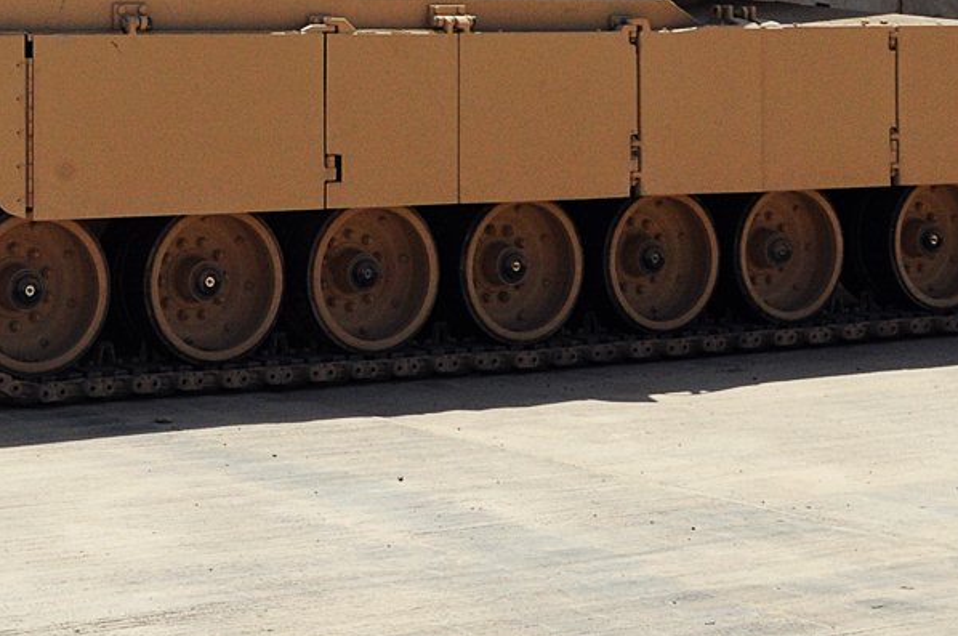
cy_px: -161
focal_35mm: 100
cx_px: -2
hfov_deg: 19.8
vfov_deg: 13.2
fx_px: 2666
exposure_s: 1/640
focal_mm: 25
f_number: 13
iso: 500
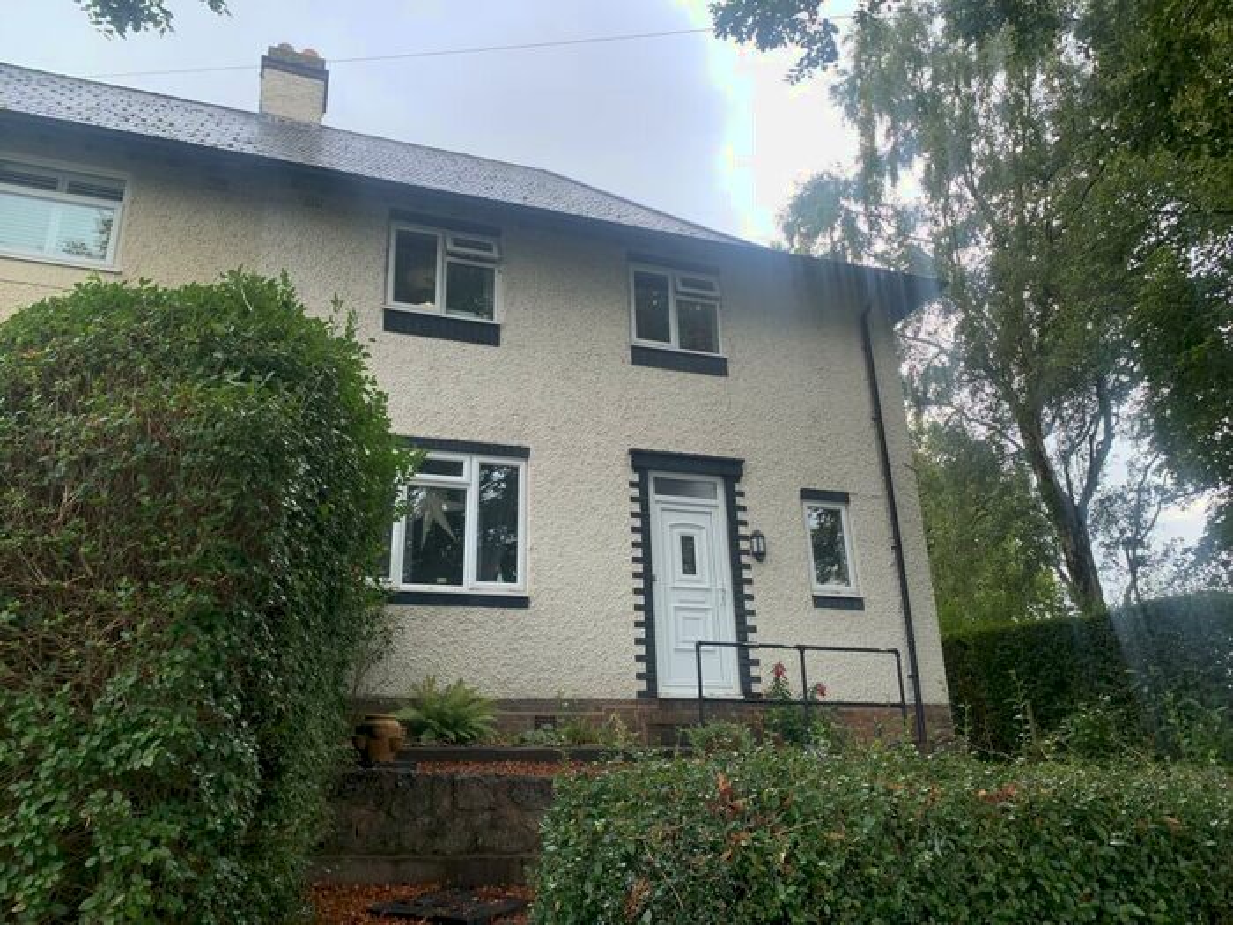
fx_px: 926
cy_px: 462
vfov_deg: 53.1
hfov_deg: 67.3
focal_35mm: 26
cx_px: 616
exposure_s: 1/564
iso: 25
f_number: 1.8
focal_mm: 4.25
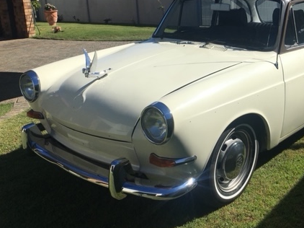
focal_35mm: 44
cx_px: 215
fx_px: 386
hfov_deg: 42.1
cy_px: 84
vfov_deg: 32.7
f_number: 2.2
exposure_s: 1/2404
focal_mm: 4.15
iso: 25
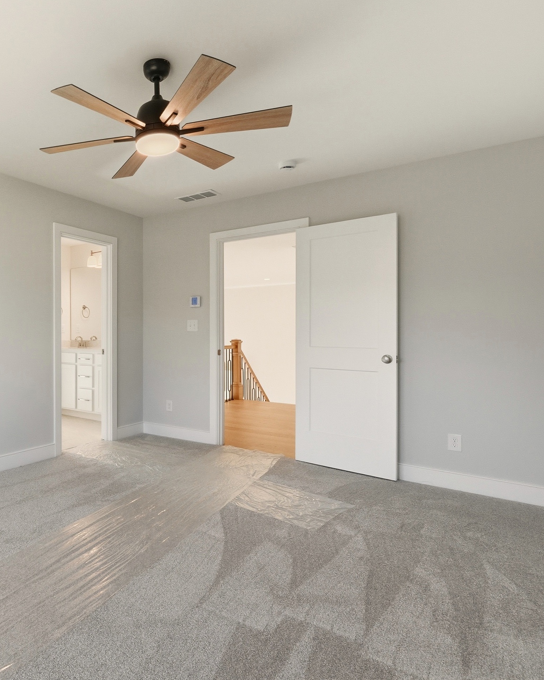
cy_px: 328
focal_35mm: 22
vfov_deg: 75.0
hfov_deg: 57.6
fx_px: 443
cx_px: 97
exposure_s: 1/800
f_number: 9
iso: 400
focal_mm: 10
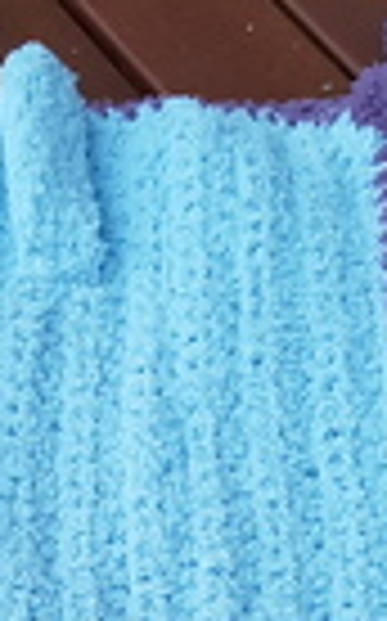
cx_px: 68
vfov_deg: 21.1
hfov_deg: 13.9
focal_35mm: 93
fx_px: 1573
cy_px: 706
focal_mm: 4.2
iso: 125
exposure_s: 1/50
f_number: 1.7
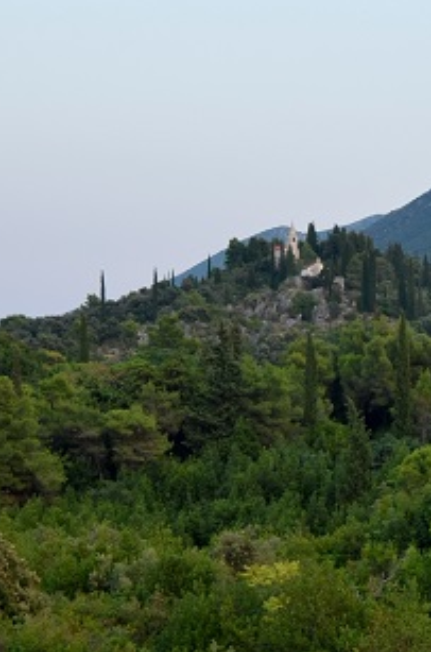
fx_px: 2113
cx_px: 430
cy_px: 659
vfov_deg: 17.1
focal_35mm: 117
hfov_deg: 11.5
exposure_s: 1/60
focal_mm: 24
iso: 125
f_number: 4.5
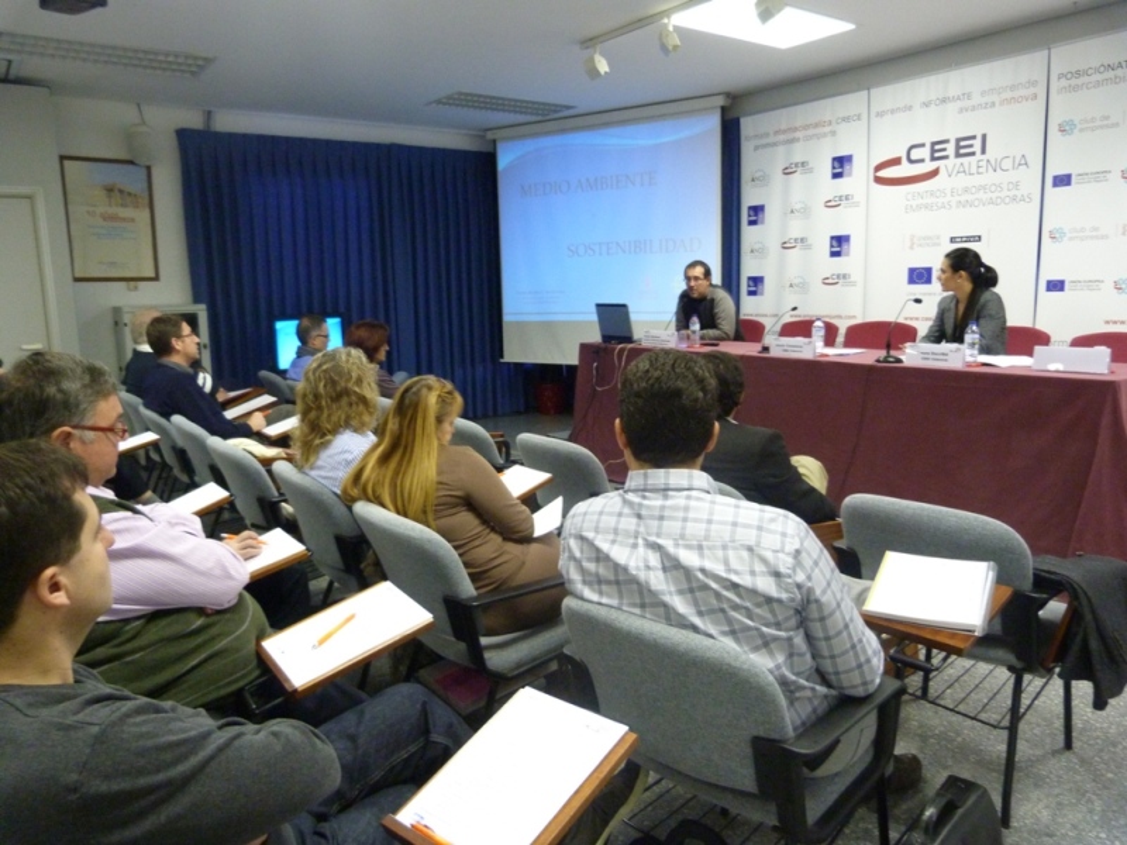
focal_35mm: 25
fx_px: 814
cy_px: 422
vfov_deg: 54.9
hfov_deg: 69.4
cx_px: 564
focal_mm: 4.5
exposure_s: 1/20
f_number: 2.8
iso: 400
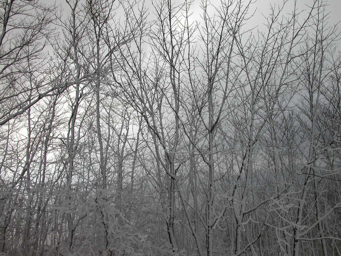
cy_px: 128
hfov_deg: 52.6
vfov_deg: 40.7
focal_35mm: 35
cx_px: 170
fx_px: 345
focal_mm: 8.9
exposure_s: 1/402
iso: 100
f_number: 6.3
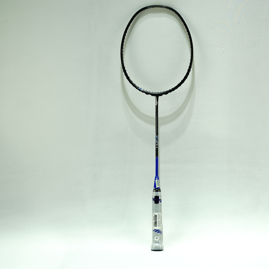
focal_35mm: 115
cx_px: 158
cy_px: 134
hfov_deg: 15.1
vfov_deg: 15.2
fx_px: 1011
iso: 100
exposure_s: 1/10
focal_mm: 90
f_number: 8
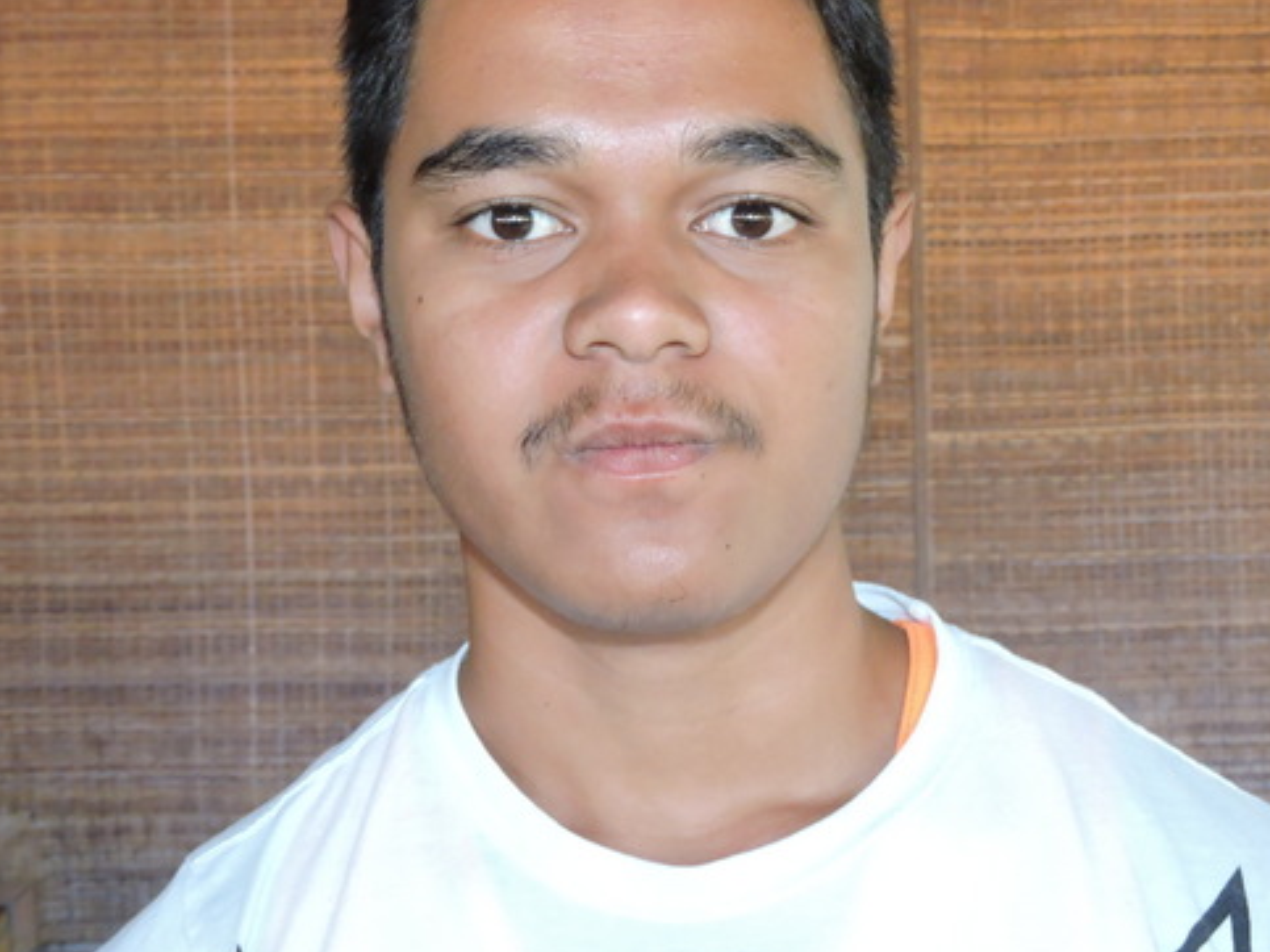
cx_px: 621
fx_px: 1944
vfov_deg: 27.5
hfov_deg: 36.2
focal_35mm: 53
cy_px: 418
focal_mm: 7.2
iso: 800
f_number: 3.8
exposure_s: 1/80
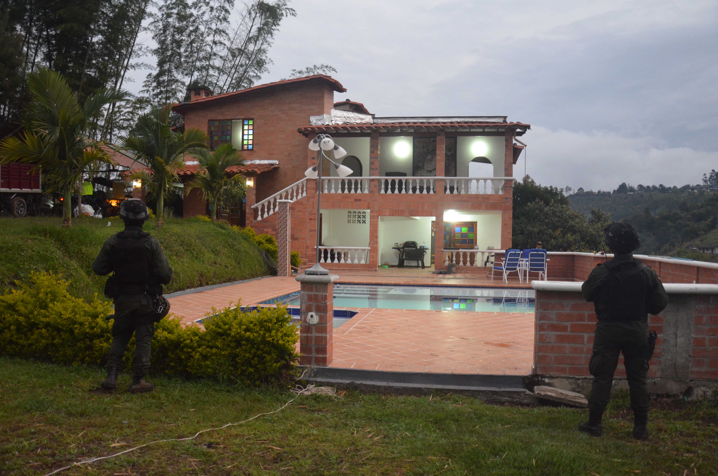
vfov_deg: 22.5
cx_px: 359
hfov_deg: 33.5
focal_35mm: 60
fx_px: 1194
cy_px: 238
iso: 2500
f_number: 4.5
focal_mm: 40
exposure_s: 1/50
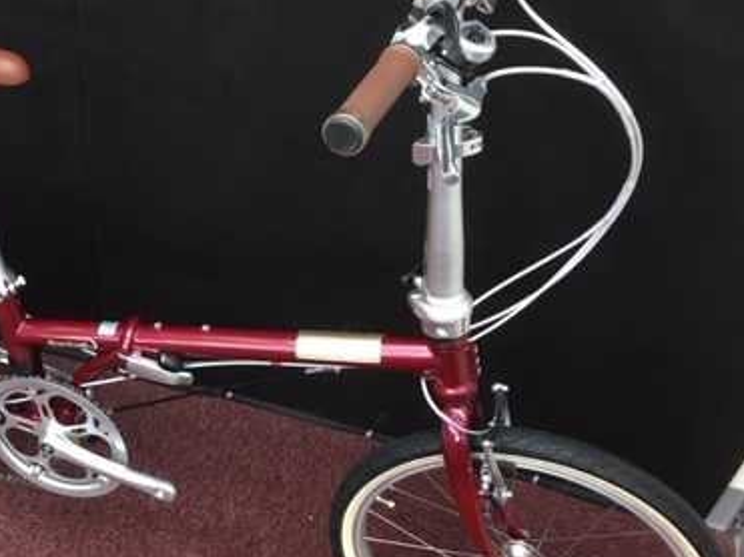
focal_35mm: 50
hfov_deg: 36.8
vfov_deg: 29.1
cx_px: 138
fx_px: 1074
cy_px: 289
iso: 80
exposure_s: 1/30
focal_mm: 4.15
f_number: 2.2
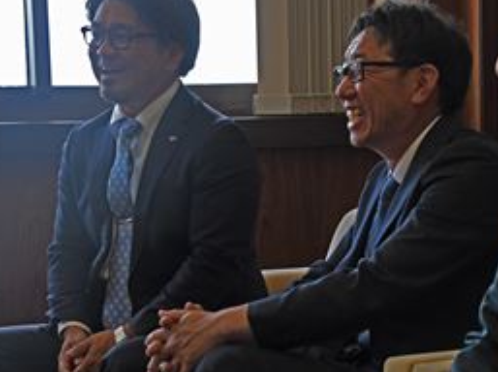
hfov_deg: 12.1
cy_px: 222
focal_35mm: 163
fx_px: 2342
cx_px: 378
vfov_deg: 9.1
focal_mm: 58
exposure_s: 1/250
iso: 1600
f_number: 8
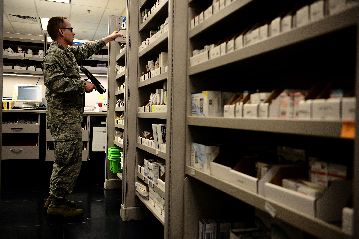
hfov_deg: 50.7
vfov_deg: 35.1
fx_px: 379
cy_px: 120
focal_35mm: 38
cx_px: 180
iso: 1000
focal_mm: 38
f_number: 2.8
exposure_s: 1/125
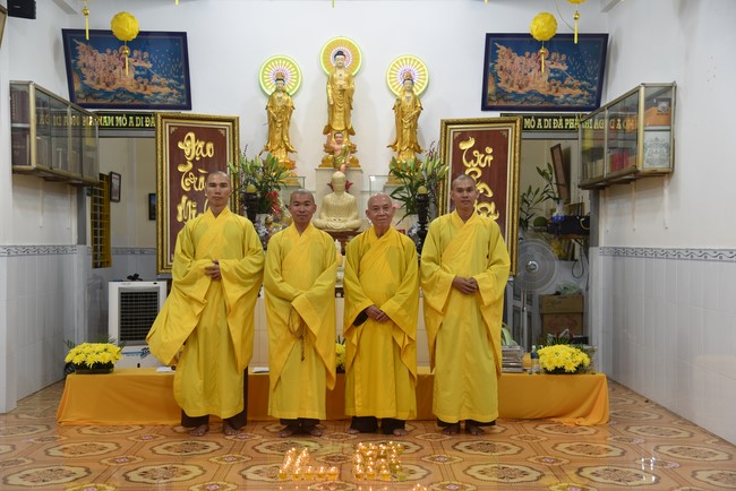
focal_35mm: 46
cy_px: 246
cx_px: 368
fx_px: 941
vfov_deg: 29.3
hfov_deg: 42.7
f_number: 4
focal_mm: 46
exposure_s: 1/60
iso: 400
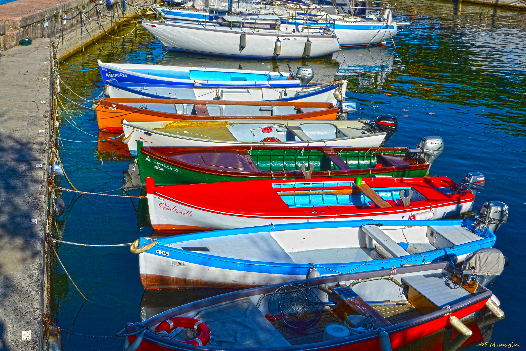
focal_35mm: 48
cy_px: 176
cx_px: 263
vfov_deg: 28.1
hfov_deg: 41.1
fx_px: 701
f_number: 9
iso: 100
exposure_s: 1/320
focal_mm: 32
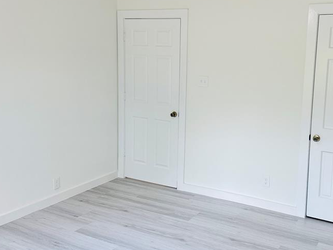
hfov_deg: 48.3
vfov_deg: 37.6
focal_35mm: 38
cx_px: 216
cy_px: 108
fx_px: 365
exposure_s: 1/120
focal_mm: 6.76
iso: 200
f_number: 1.78
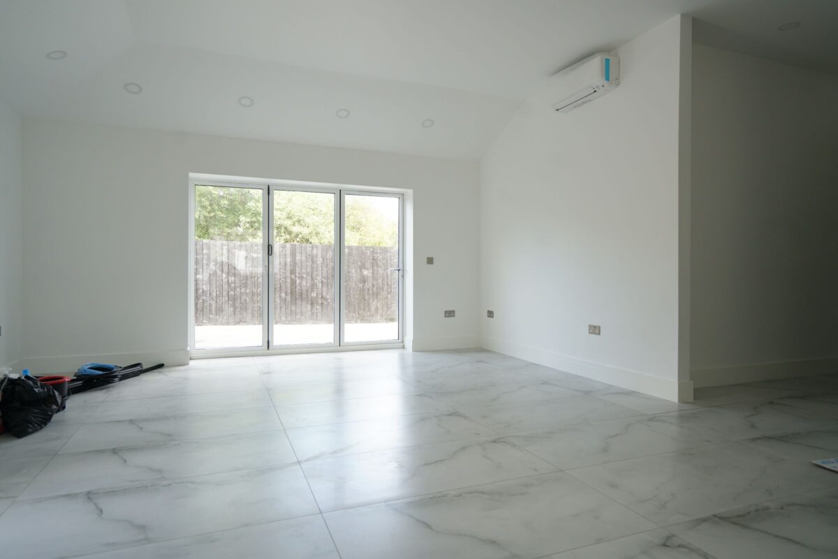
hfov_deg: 81.2
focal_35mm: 21
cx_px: 419
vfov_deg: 59.5
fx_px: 489
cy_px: 280
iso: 400
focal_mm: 21
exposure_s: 1/200
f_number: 4
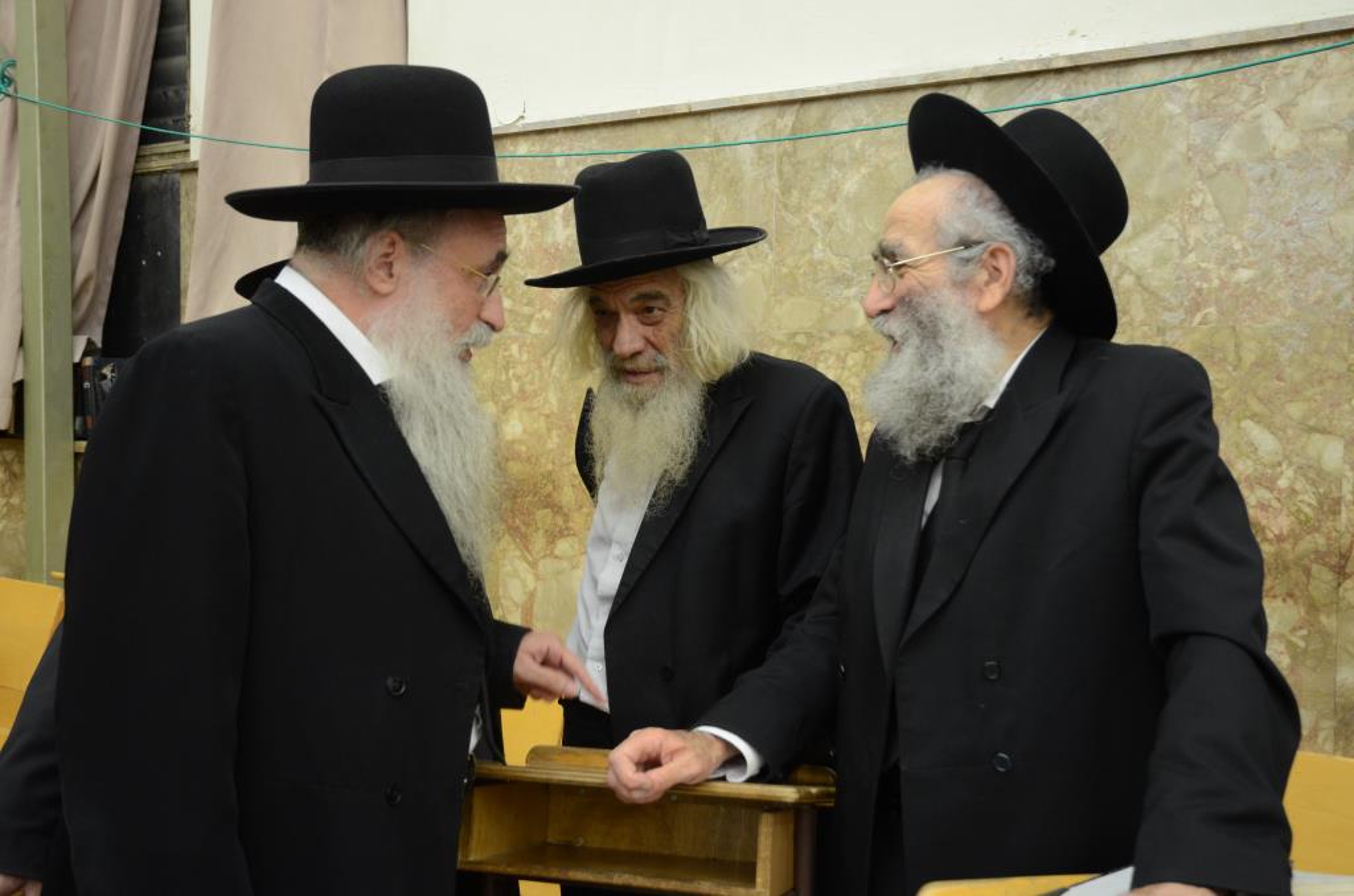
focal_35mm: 38
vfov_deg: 35.3
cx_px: 677
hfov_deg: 51.4
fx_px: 1407
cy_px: 448
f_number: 5
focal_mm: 25
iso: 1000
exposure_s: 1/125
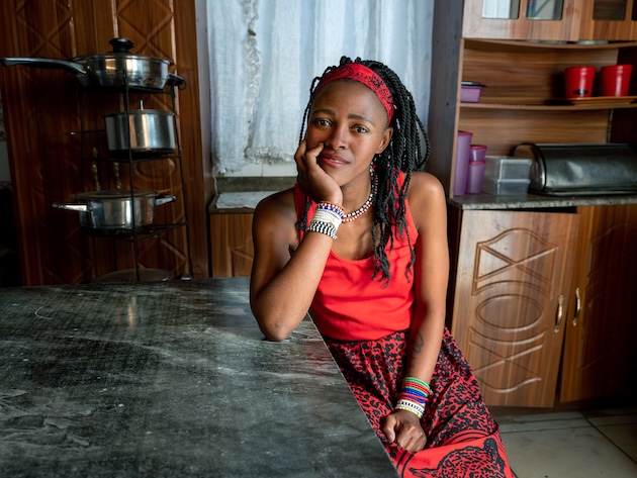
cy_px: 239
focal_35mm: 31
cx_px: 318
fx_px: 571
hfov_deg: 58.3
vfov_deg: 45.5
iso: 800
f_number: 7.1
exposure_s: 1/125
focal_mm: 38.9
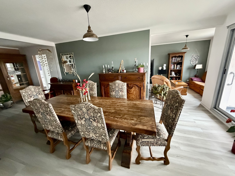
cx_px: 118
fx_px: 95
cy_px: 88
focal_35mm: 14
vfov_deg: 85.7
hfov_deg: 102.1
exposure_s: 1/60
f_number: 2.2
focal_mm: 2.22
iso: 1250
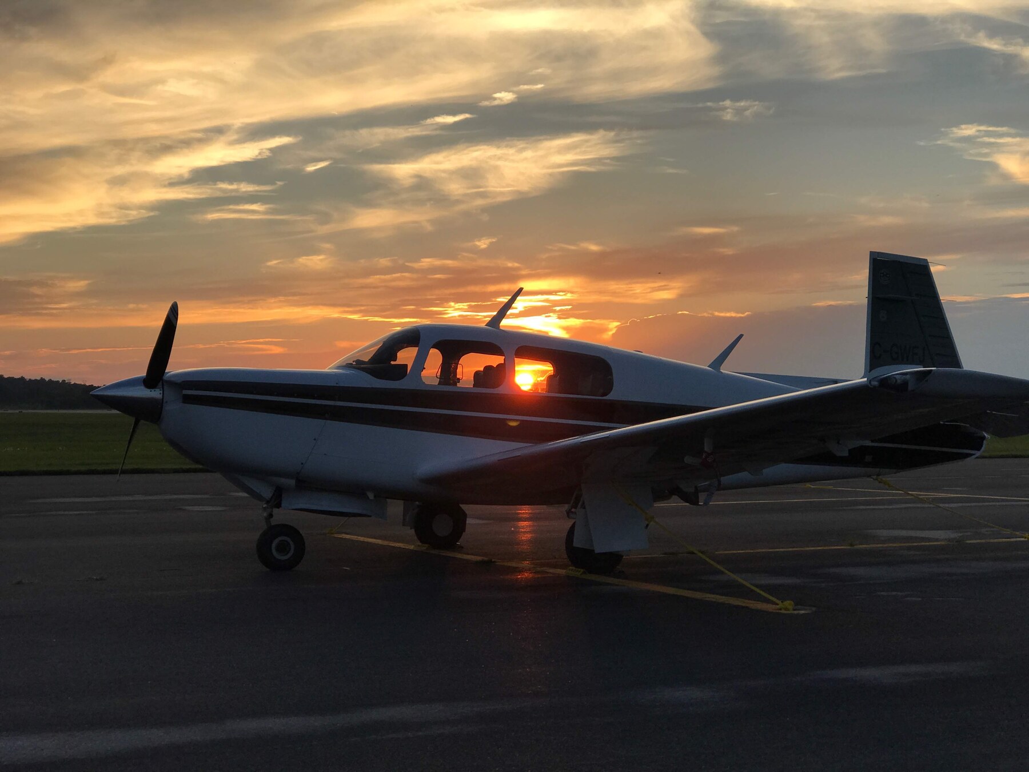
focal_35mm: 57
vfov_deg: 25.7
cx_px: 514
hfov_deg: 33.8
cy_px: 386
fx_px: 1694
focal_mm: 6.6
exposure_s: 1/332
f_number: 2.8
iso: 20
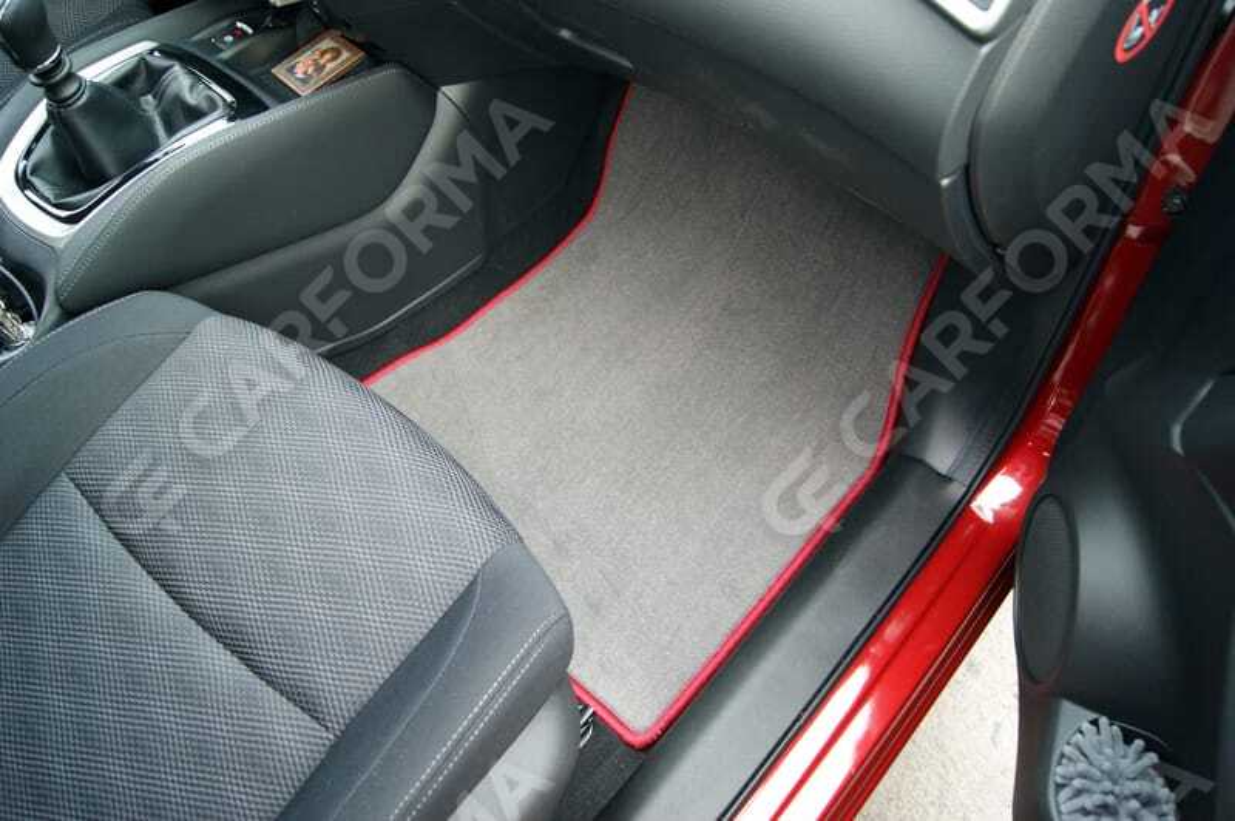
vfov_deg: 47.9
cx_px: 618
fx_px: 925
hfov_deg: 67.4
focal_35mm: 27
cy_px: 410
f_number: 3.5
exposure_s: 1/20
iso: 400
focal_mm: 18
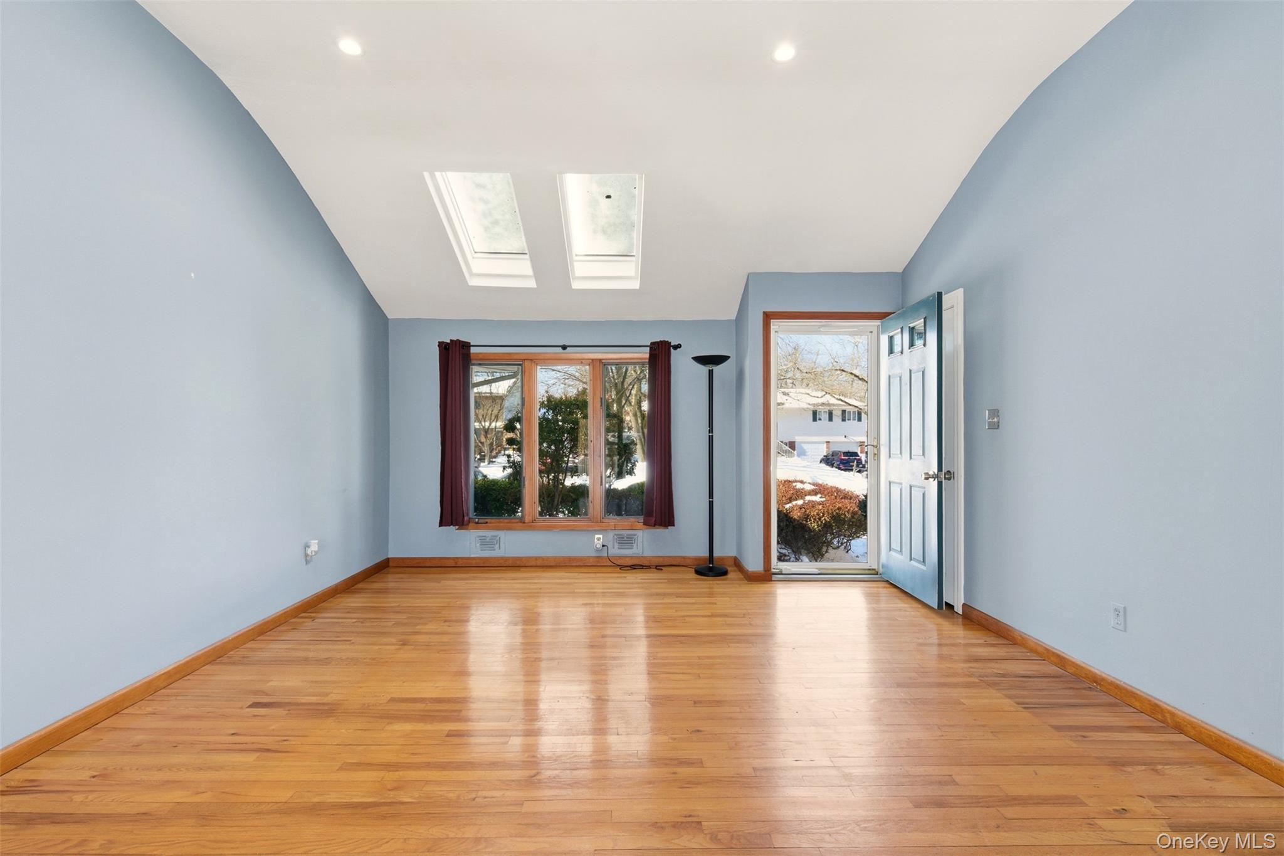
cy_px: 428
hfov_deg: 96.7
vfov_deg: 73.7
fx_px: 571
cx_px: 642
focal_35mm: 16
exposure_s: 1/100
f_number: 9
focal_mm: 16
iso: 250
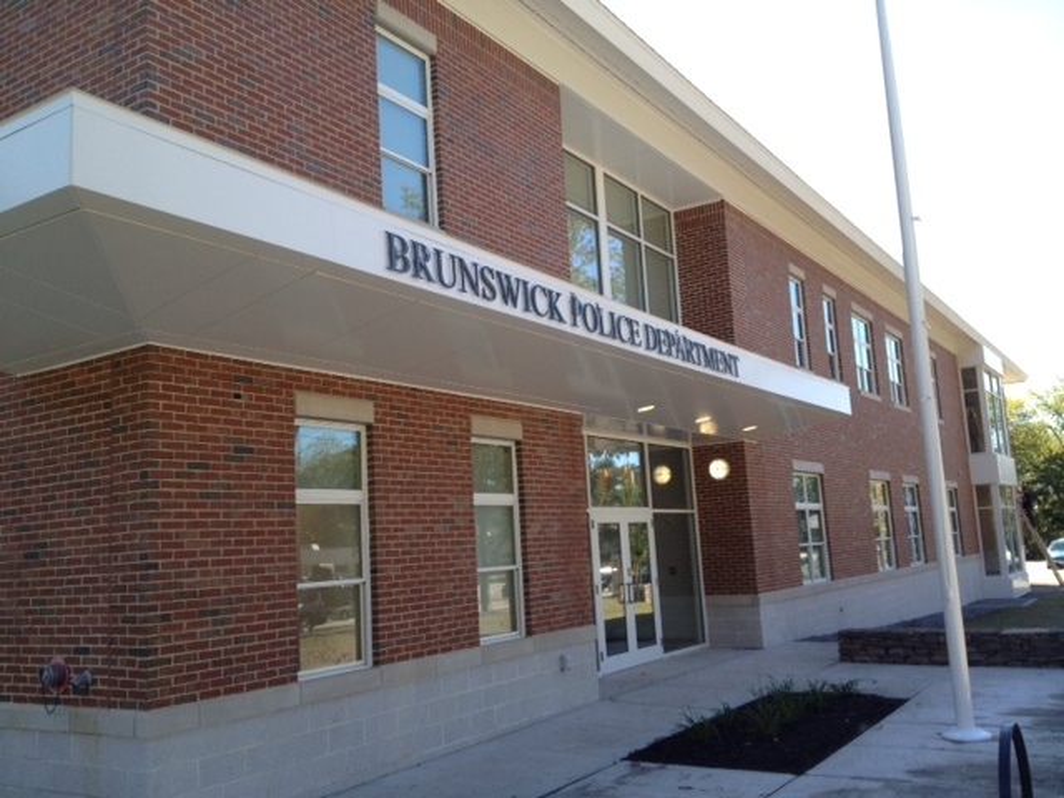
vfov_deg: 40.7
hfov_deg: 52.6
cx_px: 532
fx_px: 1076
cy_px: 399
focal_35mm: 35
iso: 80
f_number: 2.4
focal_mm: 4.28
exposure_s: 1/449
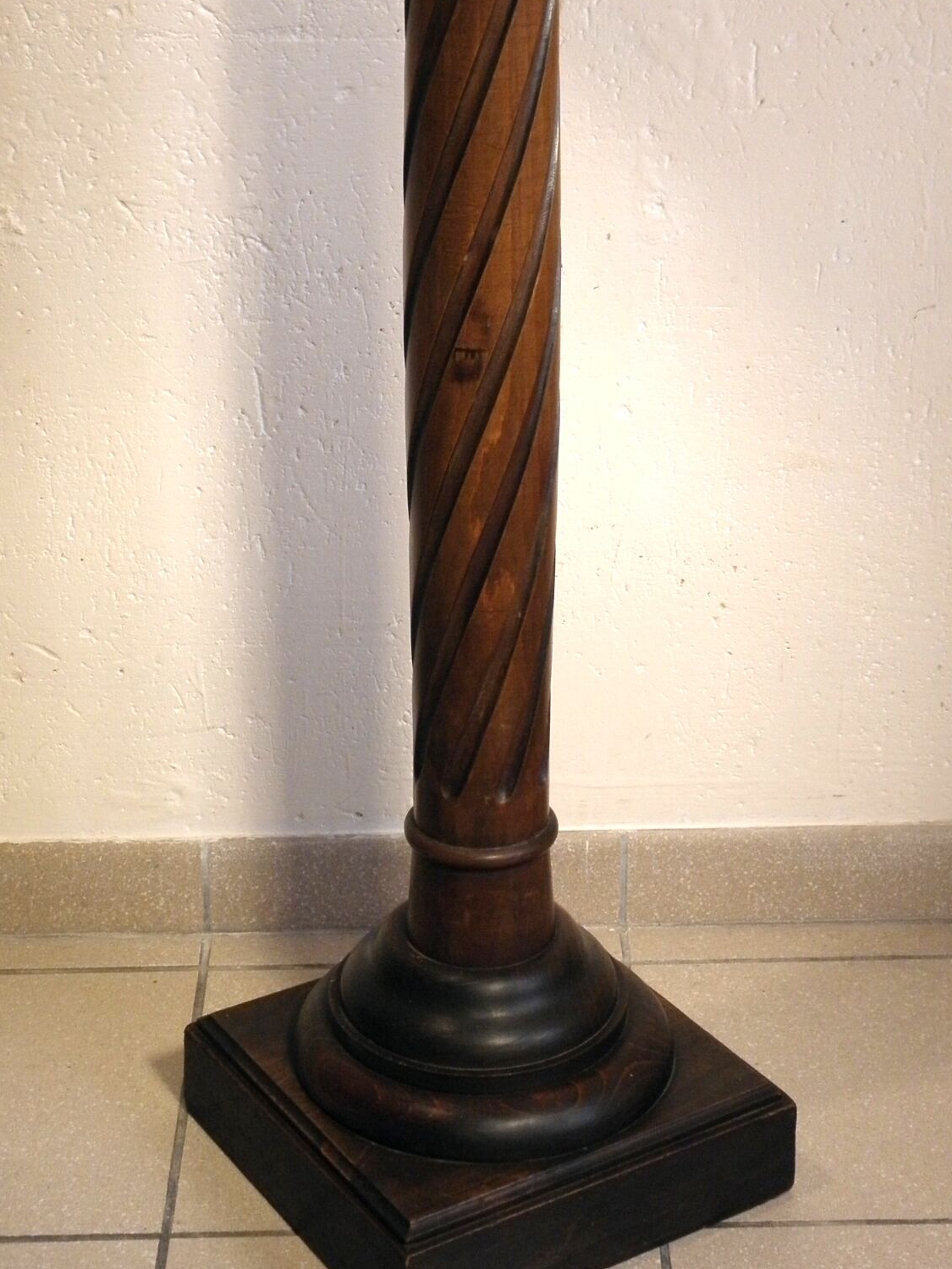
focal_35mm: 70
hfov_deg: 21.0
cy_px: 328
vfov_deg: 27.4
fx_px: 2566
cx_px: 554
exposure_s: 1/40
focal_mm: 7.5
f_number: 3.8
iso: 125
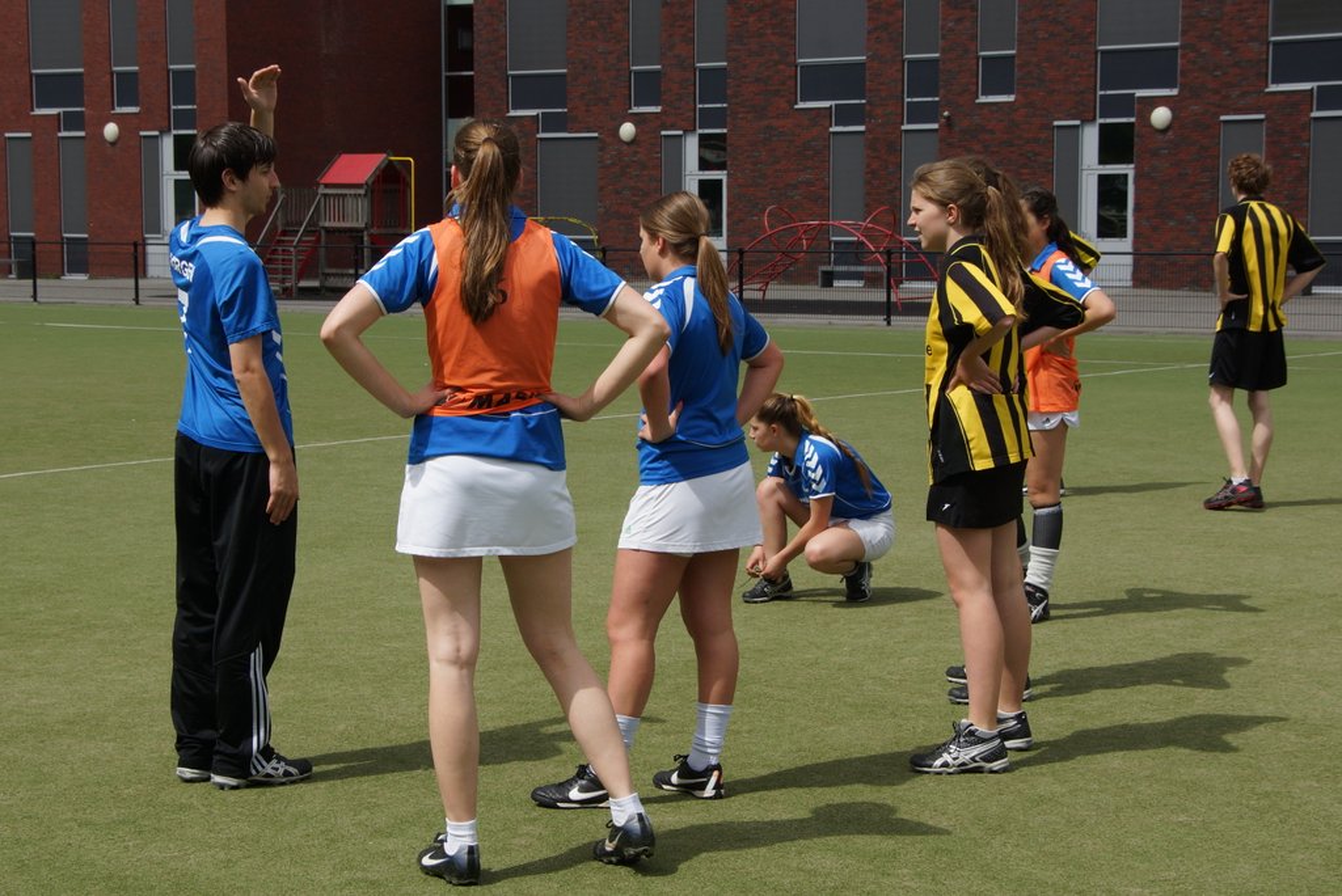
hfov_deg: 29.8
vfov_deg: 20.2
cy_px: 448
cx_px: 671
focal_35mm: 68
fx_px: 2518
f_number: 10
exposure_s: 1/500
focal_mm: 45
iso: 200
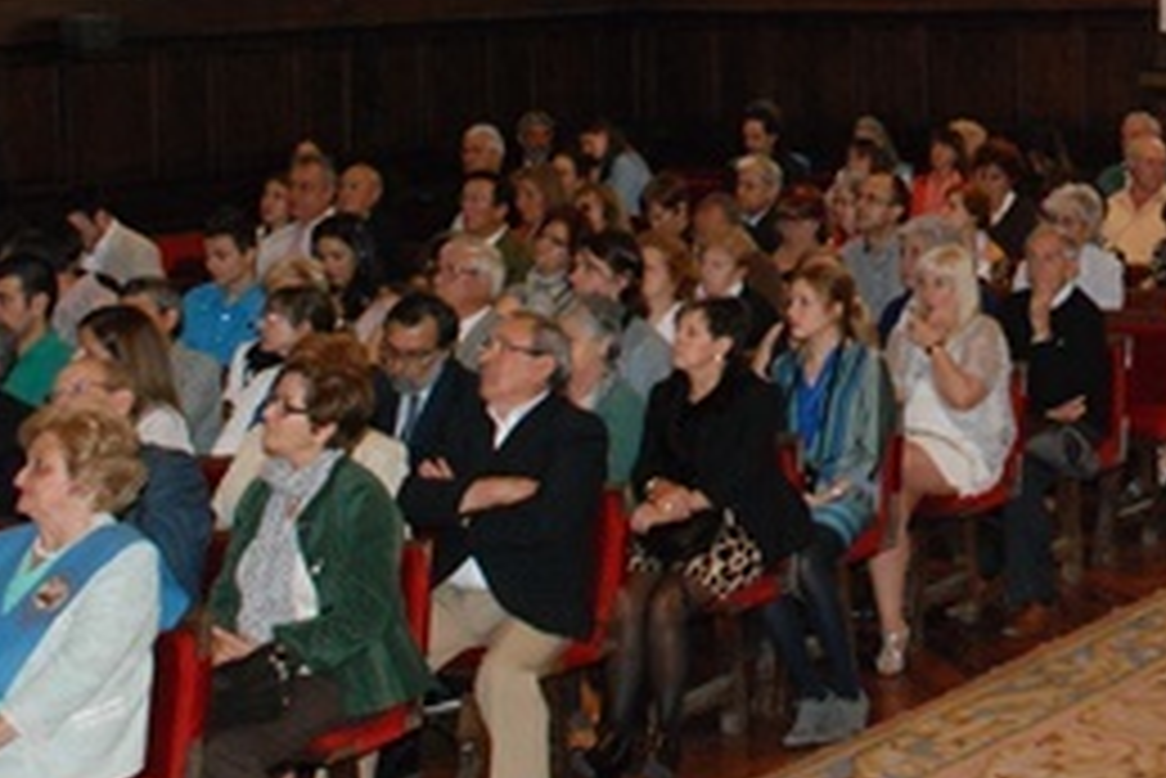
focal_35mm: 101
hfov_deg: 19.4
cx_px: 1279
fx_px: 3273
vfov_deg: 13.4
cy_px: 38
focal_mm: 26
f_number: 7.1
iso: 800
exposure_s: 1/60
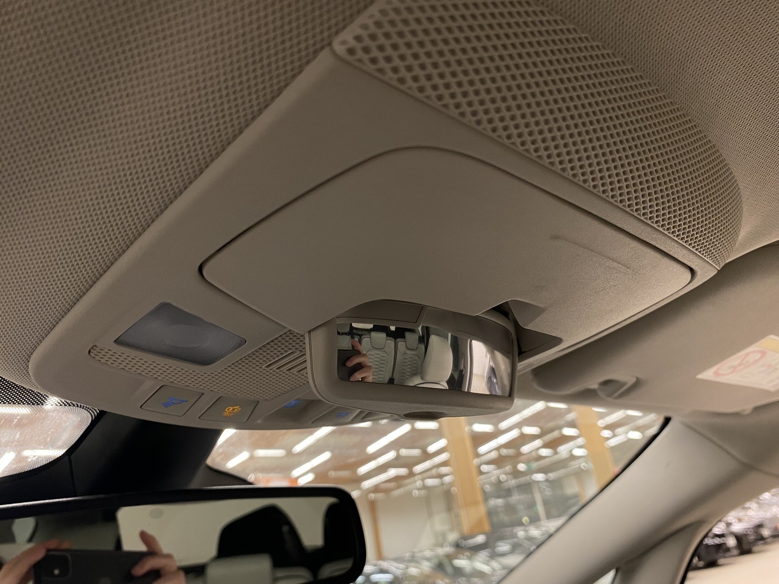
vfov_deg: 53.1
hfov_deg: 67.3
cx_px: 390
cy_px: 292
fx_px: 585
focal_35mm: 26
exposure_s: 1/50
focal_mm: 4.25
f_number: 1.8
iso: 160
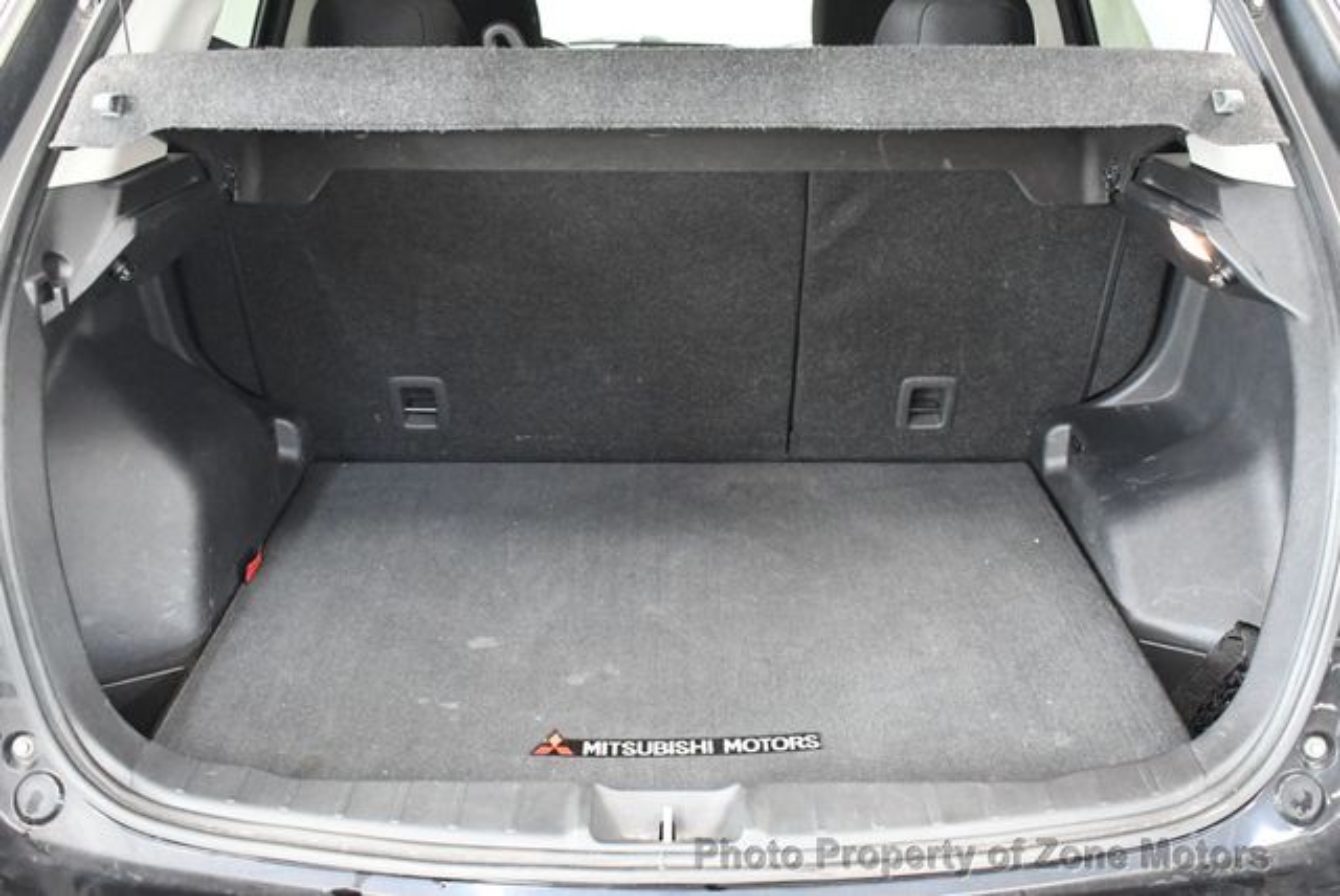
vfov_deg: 36.9
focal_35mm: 36
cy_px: 448
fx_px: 1341
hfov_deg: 53.1
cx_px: 670
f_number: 3.5
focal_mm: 18
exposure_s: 1/60
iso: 5000
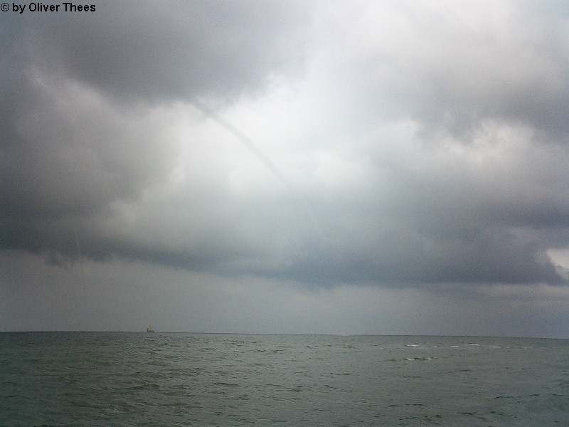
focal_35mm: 37
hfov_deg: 50.1
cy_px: 214
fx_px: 608
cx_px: 284
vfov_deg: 38.7
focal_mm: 5.6
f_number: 3.5
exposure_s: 1/1250
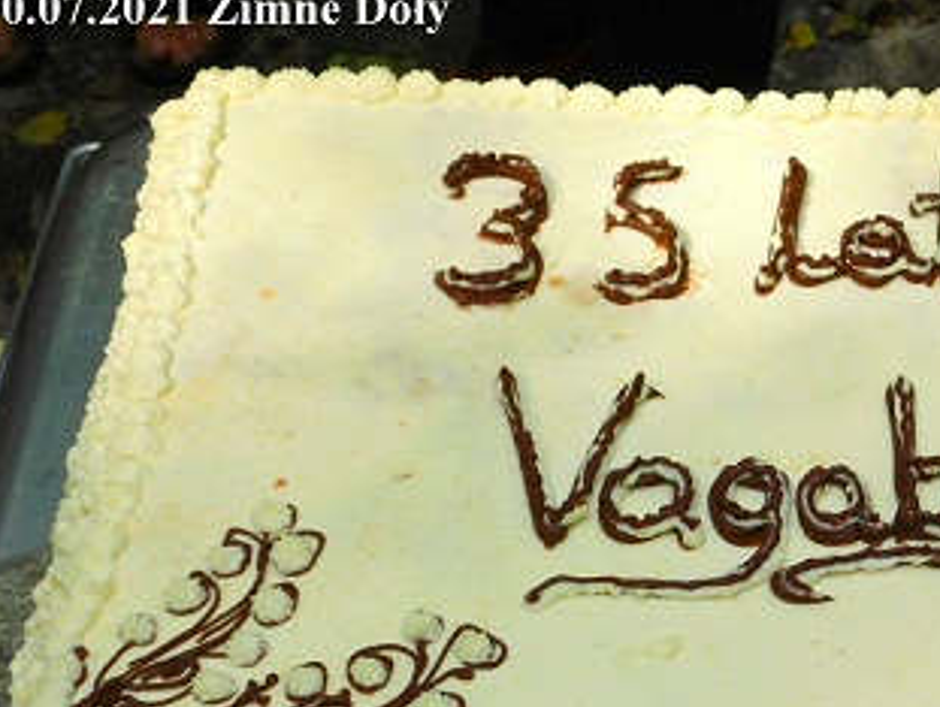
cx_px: 834
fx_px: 2012
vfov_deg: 19.6
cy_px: 644
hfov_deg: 25.5
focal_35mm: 74
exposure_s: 1/1250
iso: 125
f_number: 3.5
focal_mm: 6.3
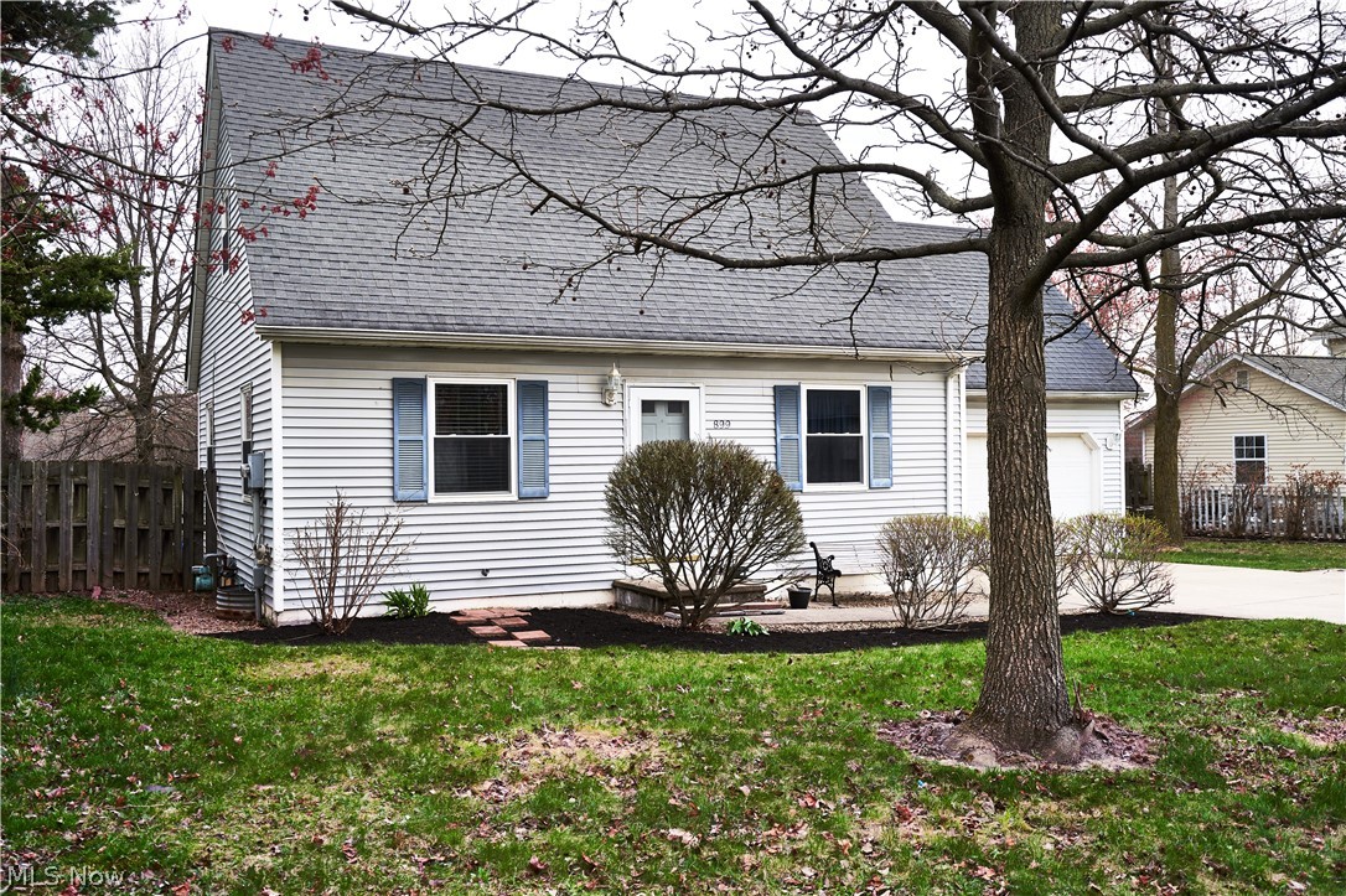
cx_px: 673
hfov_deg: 58.7
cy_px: 448
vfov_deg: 41.1
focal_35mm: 32
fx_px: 1196
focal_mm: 32
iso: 100
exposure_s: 1/50
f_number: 5.6
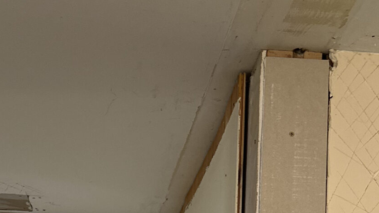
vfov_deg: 14.5
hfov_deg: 26.3
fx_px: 804
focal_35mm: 80
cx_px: 107
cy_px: 270
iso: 250
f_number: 1.78
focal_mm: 6.86
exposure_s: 1/60
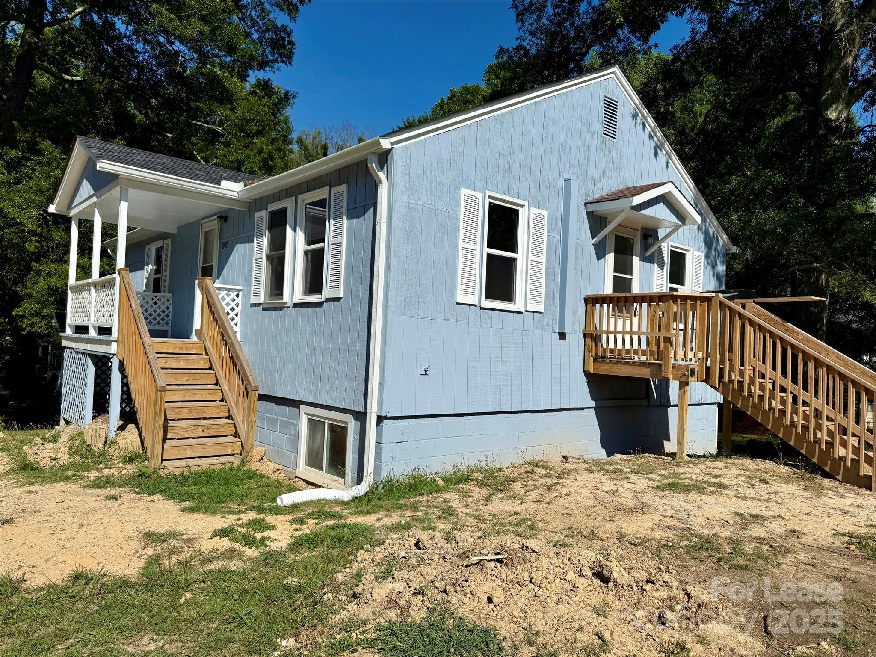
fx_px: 607
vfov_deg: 56.8
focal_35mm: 24
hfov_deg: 71.6
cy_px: 328
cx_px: 438
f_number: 1.78
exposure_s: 1/10309
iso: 80
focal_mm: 6.76
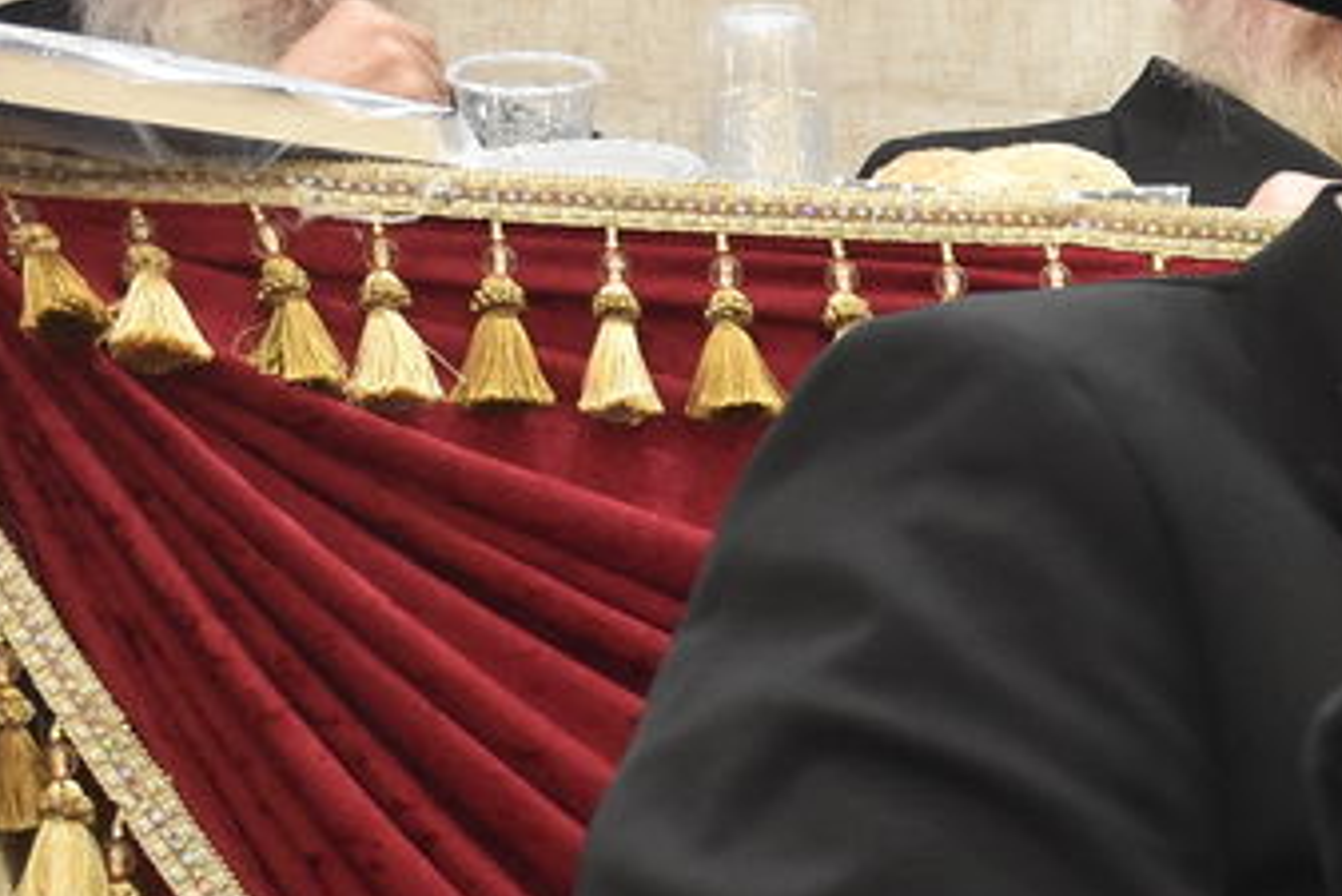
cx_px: 2712
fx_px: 7906
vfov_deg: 6.5
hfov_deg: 9.1
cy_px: 546
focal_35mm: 212
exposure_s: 1/100
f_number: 6.3
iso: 1600
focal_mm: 34
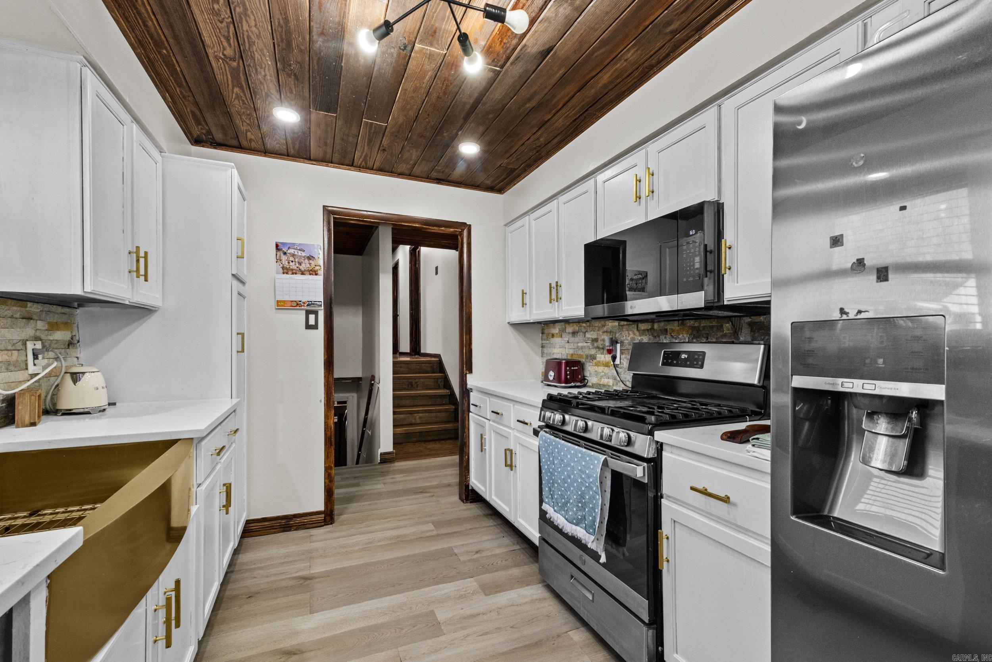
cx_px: 496
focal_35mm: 15
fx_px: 413
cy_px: 331
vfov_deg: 77.3
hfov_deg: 100.4
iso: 400
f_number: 8
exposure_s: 1/3
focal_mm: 10
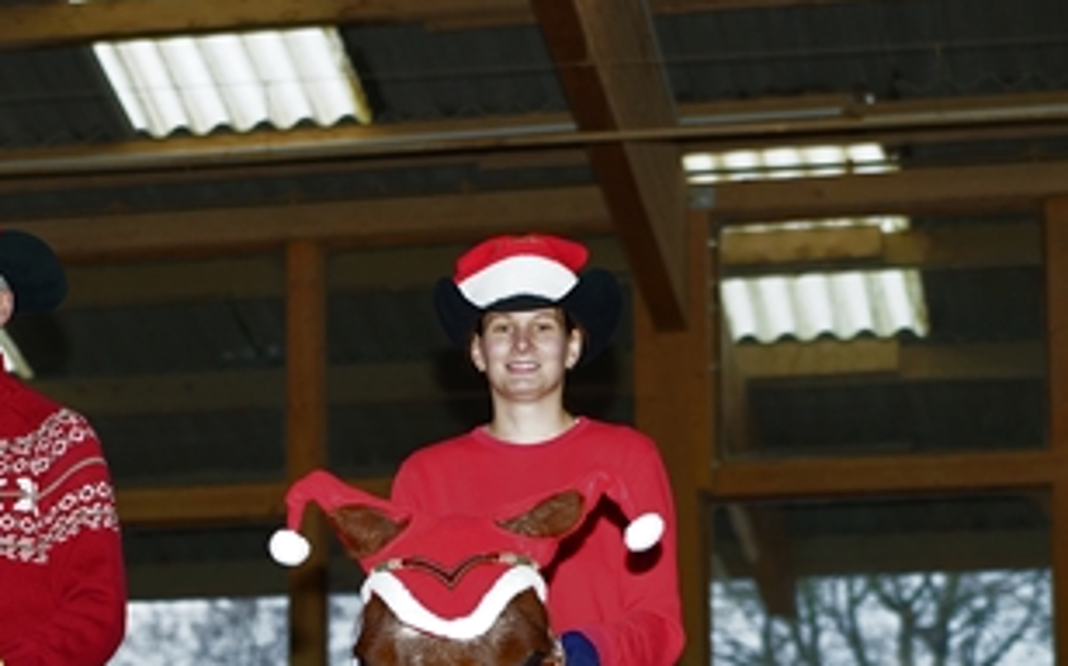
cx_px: 267
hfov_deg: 14.0
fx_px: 4334
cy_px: 624
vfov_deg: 8.7
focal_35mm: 149
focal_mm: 75
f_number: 4
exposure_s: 1/60
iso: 640
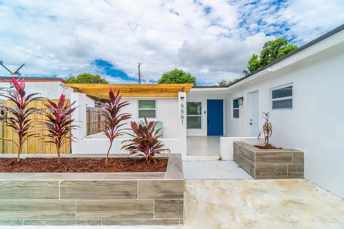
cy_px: 111
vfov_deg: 73.7
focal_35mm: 16
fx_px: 153
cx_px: 180
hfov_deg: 96.7
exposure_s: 1/320
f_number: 8
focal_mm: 10
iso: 100
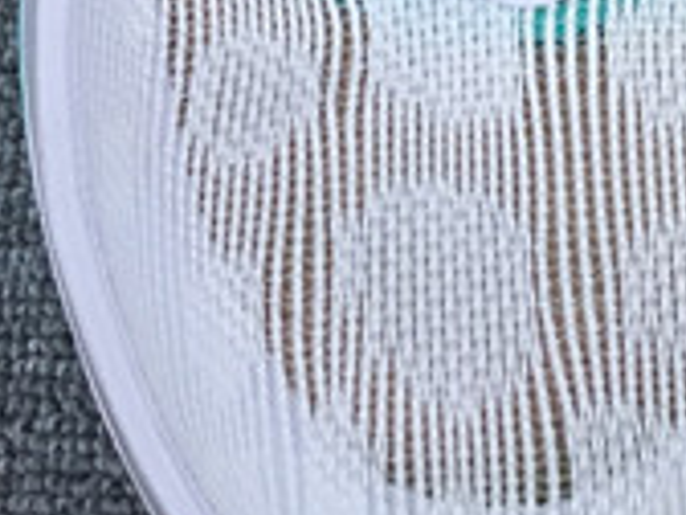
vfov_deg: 8.5
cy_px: -472
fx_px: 3290
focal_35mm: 166
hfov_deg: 11.7
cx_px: 821
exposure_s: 1/294
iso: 25
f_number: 2.4
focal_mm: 3.3
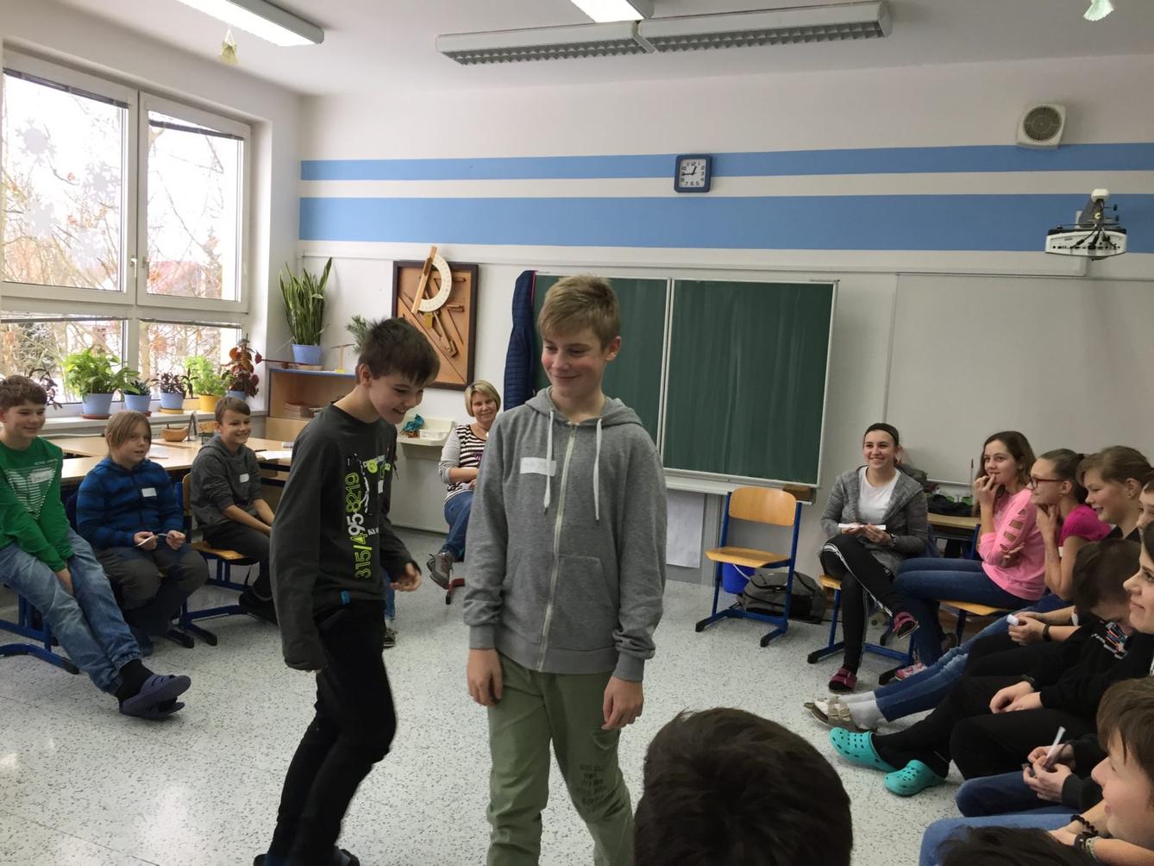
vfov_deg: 48.2
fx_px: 967
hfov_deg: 61.7
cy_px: 433
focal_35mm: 29
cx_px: 577
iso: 32
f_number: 2.2
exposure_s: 1/33
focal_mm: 4.15
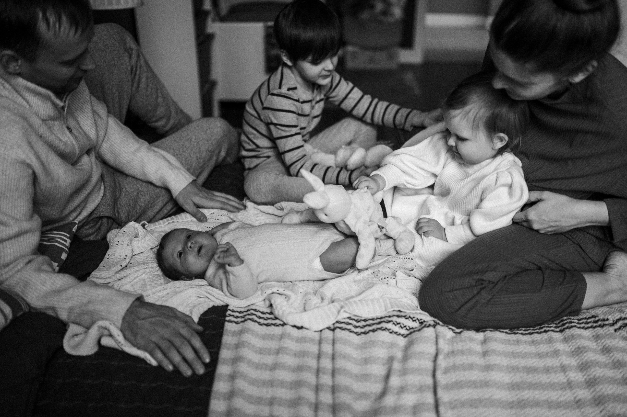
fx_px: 609
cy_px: 208
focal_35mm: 35
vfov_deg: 37.8
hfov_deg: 54.4
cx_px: 314
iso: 2500
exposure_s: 1/320
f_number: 1.4
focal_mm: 35
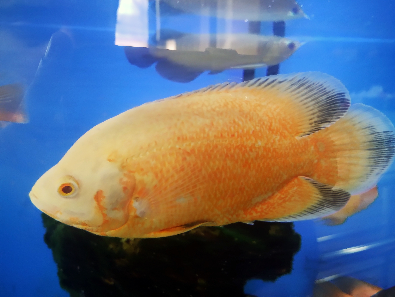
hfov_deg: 63.4
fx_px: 320
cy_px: 148
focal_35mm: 28
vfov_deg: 49.9
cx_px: 198
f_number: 1.8
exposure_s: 1/33.3
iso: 1634
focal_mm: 4.27
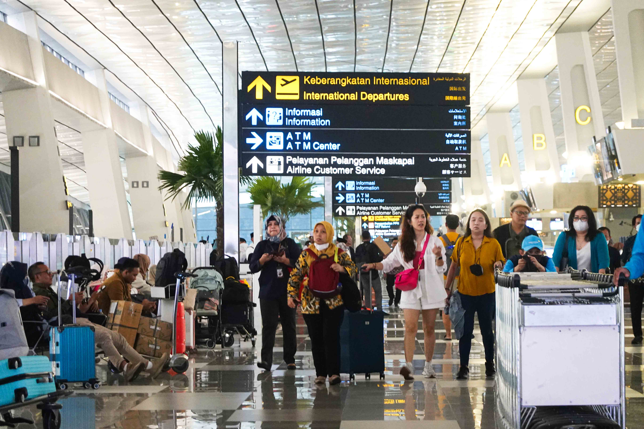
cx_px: 322
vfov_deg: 8.0
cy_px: 214
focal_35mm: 172
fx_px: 3077
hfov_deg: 11.9
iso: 1600
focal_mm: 62.36
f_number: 4.5
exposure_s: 1/40
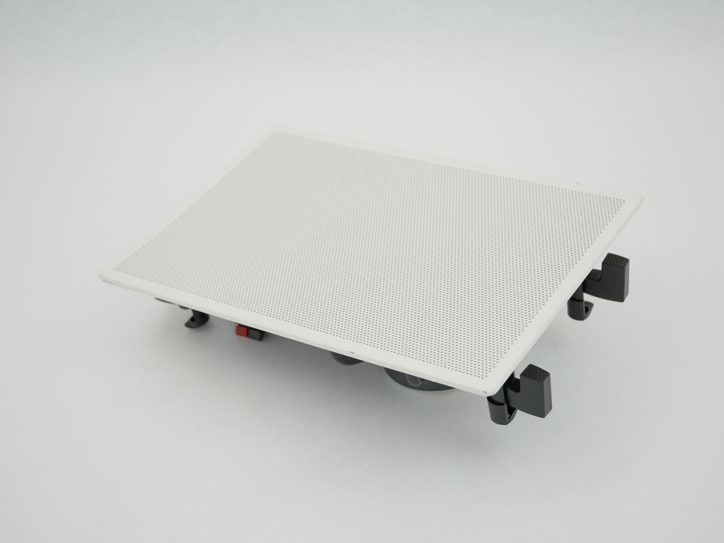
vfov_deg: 24.4
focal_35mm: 60
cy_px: 272
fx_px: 1255
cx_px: 362
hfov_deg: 32.2
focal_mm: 30
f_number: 3.5
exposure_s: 1/125
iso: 200
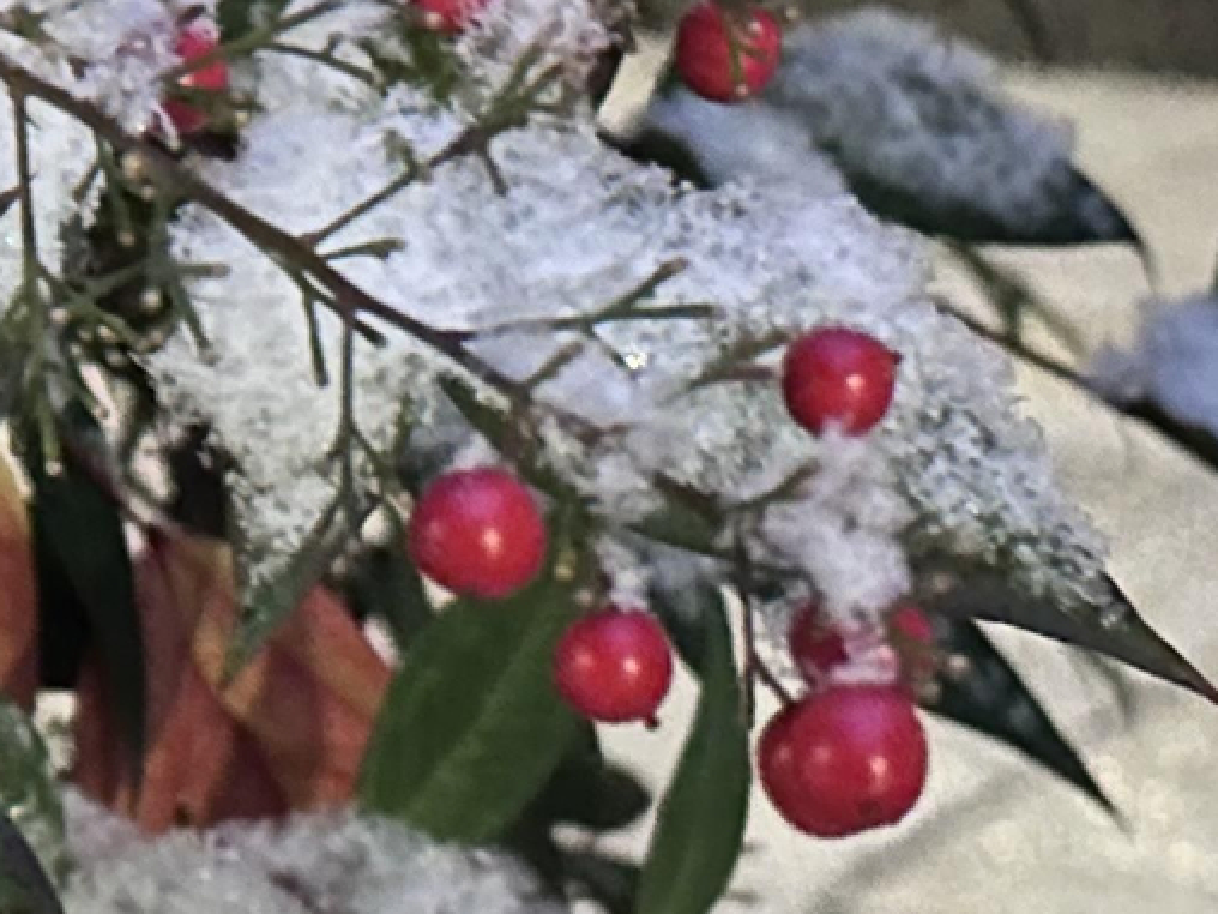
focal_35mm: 189
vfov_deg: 7.8
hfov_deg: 10.1
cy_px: -86
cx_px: -585
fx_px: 6650
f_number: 1.78
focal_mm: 6.86
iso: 500
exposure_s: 1/9
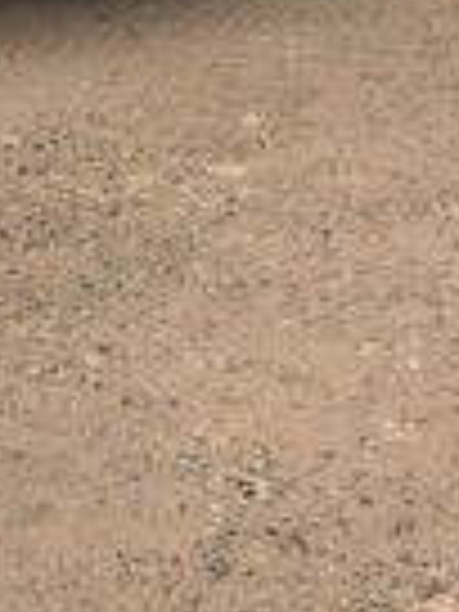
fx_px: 1503
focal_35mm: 85
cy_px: -284
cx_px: 130
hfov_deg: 17.3
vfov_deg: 20.1
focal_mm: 4.15
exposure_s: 1/1647
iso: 32
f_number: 2.2
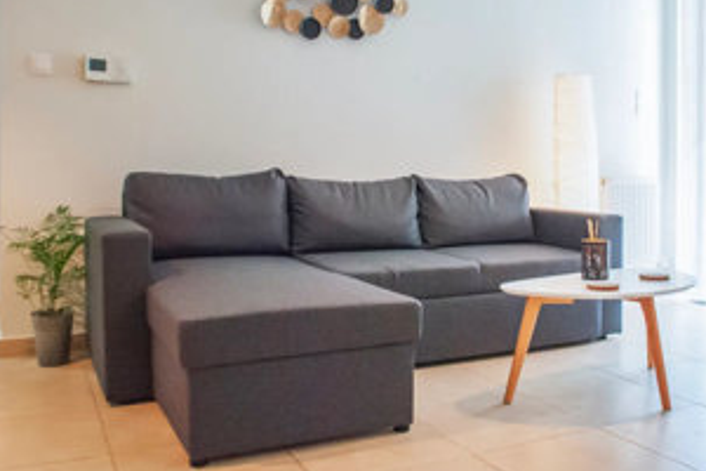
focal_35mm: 36
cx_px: 431
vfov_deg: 36.6
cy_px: 173
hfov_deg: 52.7
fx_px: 706
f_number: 6.3
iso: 800
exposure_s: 1/10
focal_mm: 18
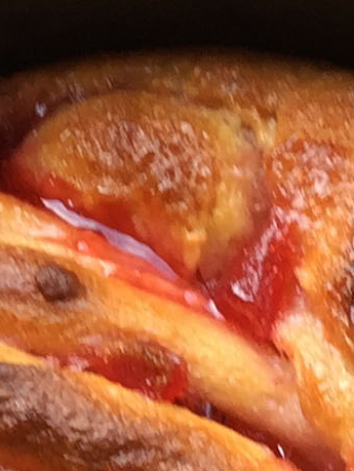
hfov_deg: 7.2
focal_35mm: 206
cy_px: 1322
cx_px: 299
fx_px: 2805
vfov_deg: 8.4
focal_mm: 4.15
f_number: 2.2
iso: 32
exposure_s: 1/100
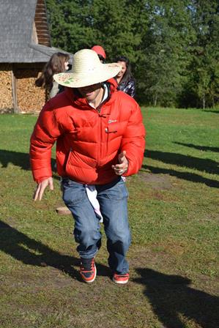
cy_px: 164
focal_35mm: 68
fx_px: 615
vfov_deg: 29.9
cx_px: 110
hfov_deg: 20.2
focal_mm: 45
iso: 400
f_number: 5.6
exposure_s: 1/1600
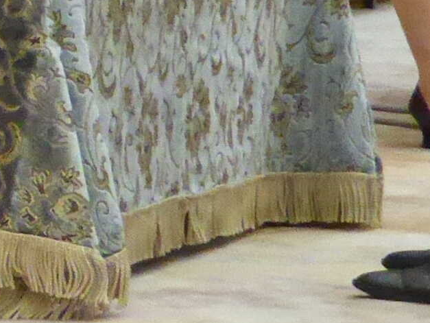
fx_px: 5916
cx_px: -241
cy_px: -240
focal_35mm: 476
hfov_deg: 4.1
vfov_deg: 3.1
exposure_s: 1/100
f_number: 4.7
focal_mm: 10.3
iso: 800
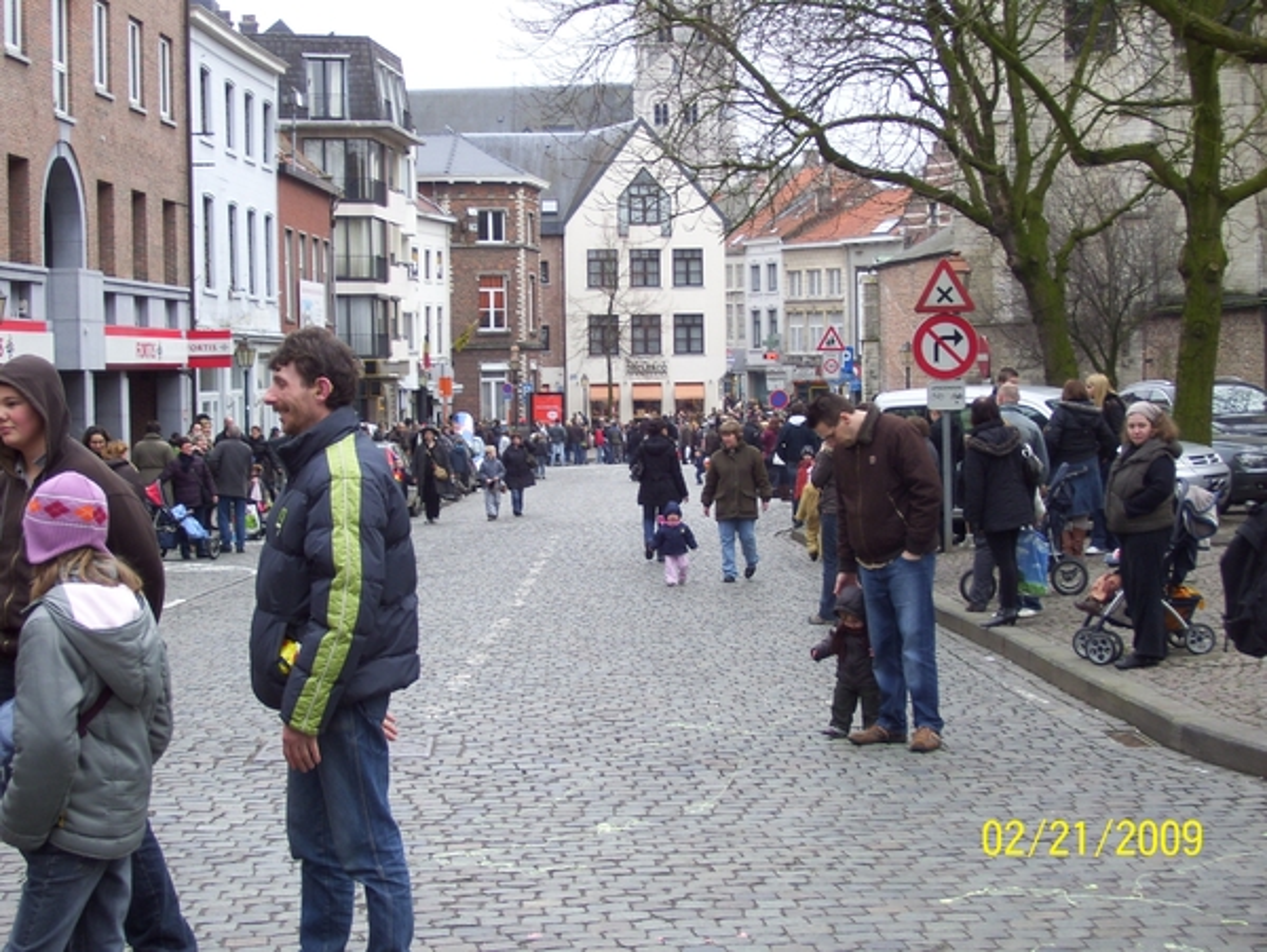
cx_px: 634
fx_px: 2564
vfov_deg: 21.0
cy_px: 476
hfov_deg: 27.8
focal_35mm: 70
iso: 80
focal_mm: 11.6
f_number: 4
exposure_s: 1/125
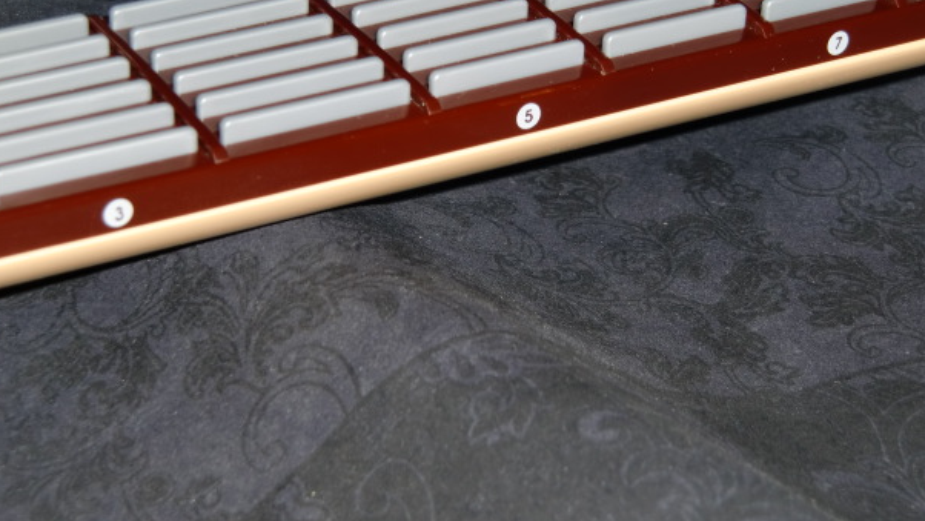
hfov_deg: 24.2
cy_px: 155
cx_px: 447
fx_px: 2159
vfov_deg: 13.7
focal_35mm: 88
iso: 64
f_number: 4.6
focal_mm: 13.6
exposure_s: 1/15
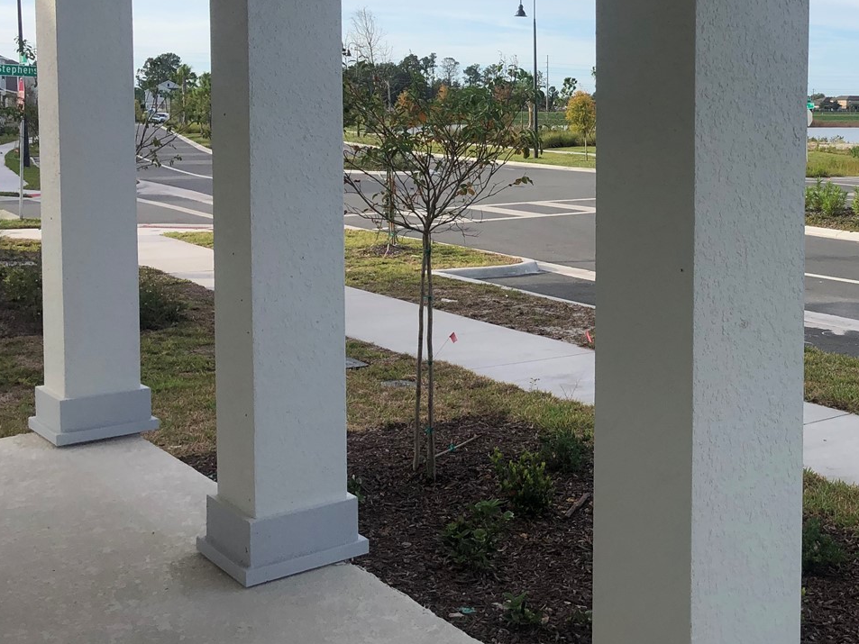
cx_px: 711
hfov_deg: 38.6
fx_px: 1166
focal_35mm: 47
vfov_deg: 30.6
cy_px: 199
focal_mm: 3.99
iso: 20
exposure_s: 1/1350
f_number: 1.8
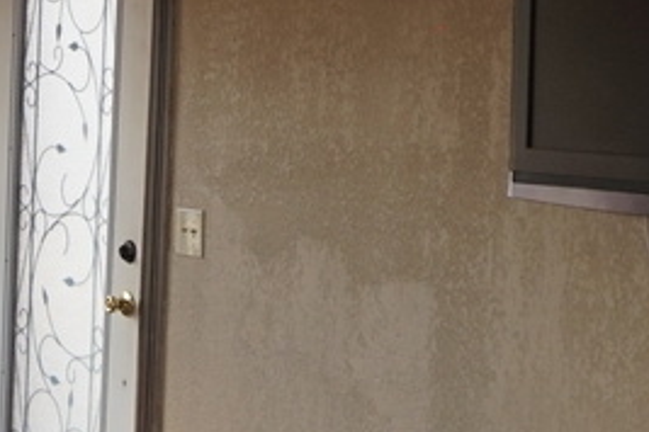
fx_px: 2632
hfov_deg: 14.0
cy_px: 369
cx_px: 250
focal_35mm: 146
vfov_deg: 9.4
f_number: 3.5
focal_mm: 16
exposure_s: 1/160
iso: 100
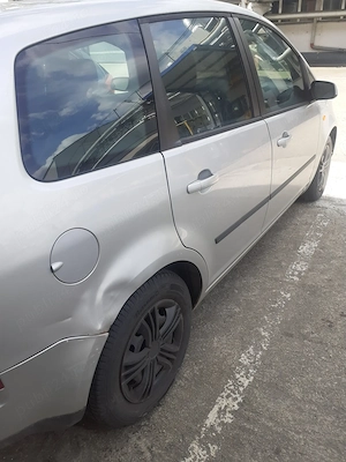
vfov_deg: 65.3
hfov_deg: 51.4
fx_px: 360
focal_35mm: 27
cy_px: 231
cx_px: 173
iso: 40
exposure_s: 1/608
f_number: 1.9
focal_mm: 3.6
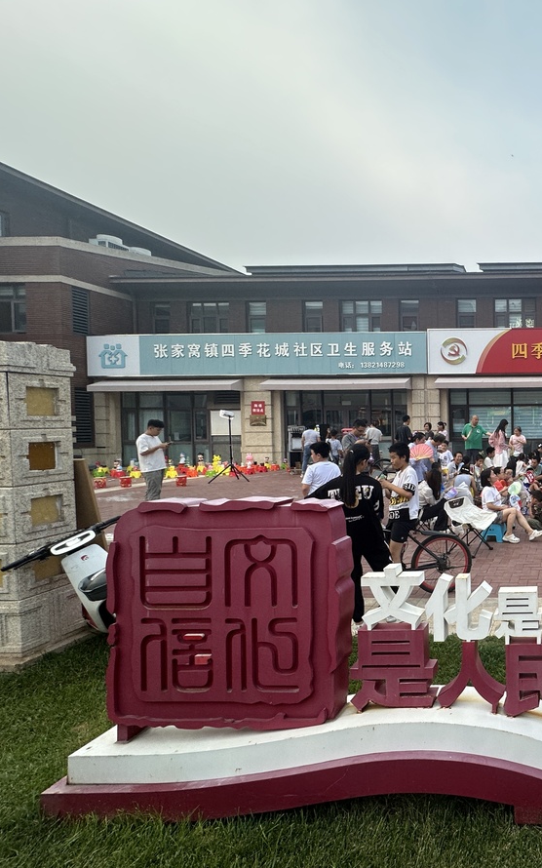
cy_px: 437
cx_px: 568
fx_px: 473
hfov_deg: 47.1
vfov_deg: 85.1
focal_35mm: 20
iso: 64
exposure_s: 1/99
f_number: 2.2
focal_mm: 2.22
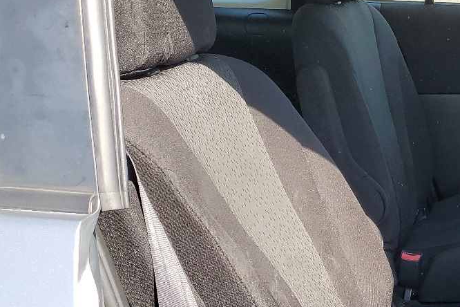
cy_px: 186
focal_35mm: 65
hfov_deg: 28.3
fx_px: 830
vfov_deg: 20.9
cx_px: 501
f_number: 1.5
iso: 50
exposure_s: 1/625
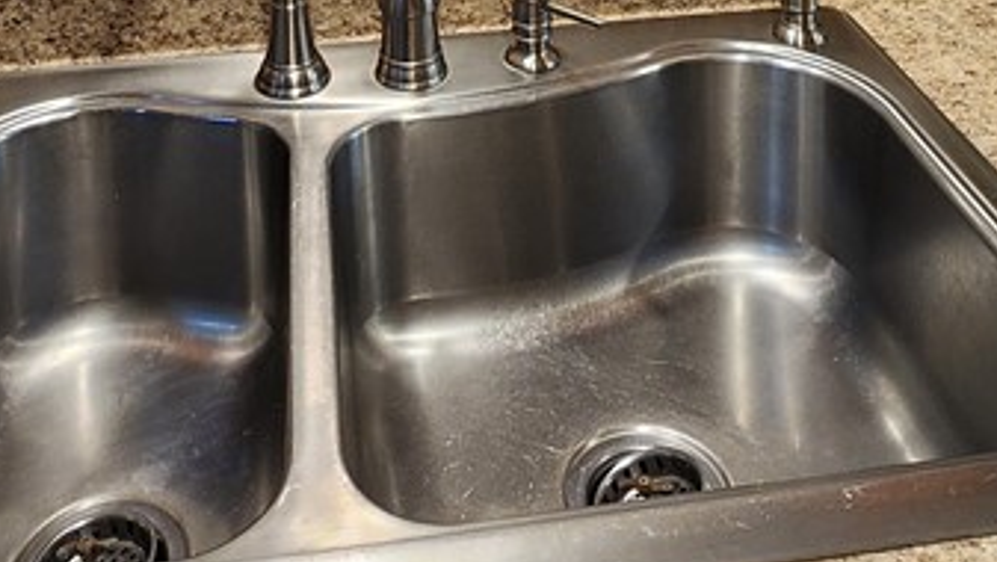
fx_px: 1137
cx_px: 456
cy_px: -361
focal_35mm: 43
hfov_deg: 47.3
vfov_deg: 21.5
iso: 160
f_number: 2.2
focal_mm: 2.2
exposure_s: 1/60
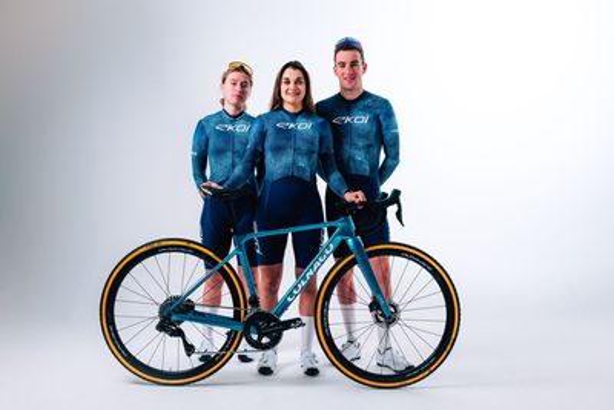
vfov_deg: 40.5
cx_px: 307
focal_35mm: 33
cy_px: 205
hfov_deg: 57.8
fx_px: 556
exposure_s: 1/200
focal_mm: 32.6
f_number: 2.8
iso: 640
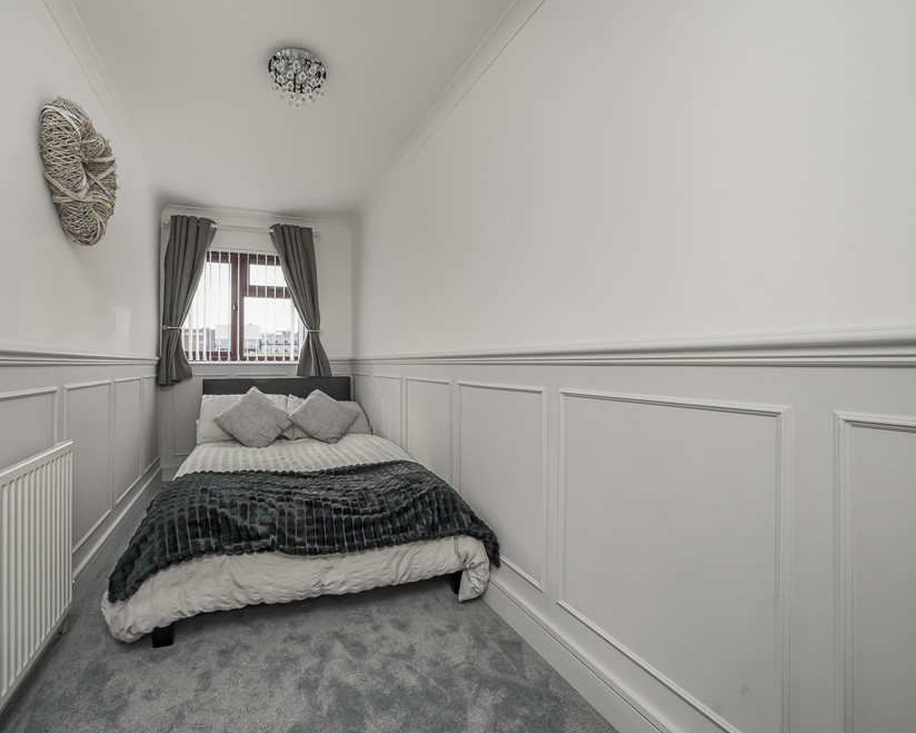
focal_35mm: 14
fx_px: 379
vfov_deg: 87.9
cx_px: 365
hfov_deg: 99.3
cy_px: 355
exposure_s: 1/30
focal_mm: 12
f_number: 9
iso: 320
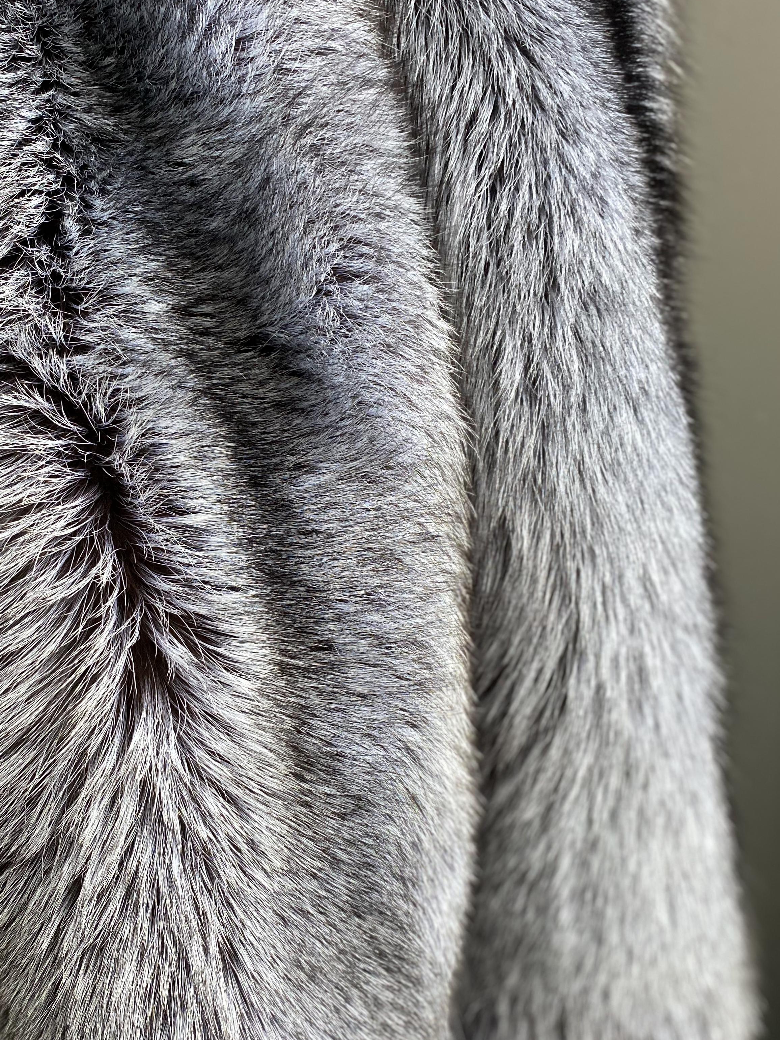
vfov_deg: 53.9
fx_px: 1022
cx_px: 305
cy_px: 551
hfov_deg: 41.6
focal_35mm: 34
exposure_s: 1/50
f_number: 1.8
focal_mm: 4.25
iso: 250
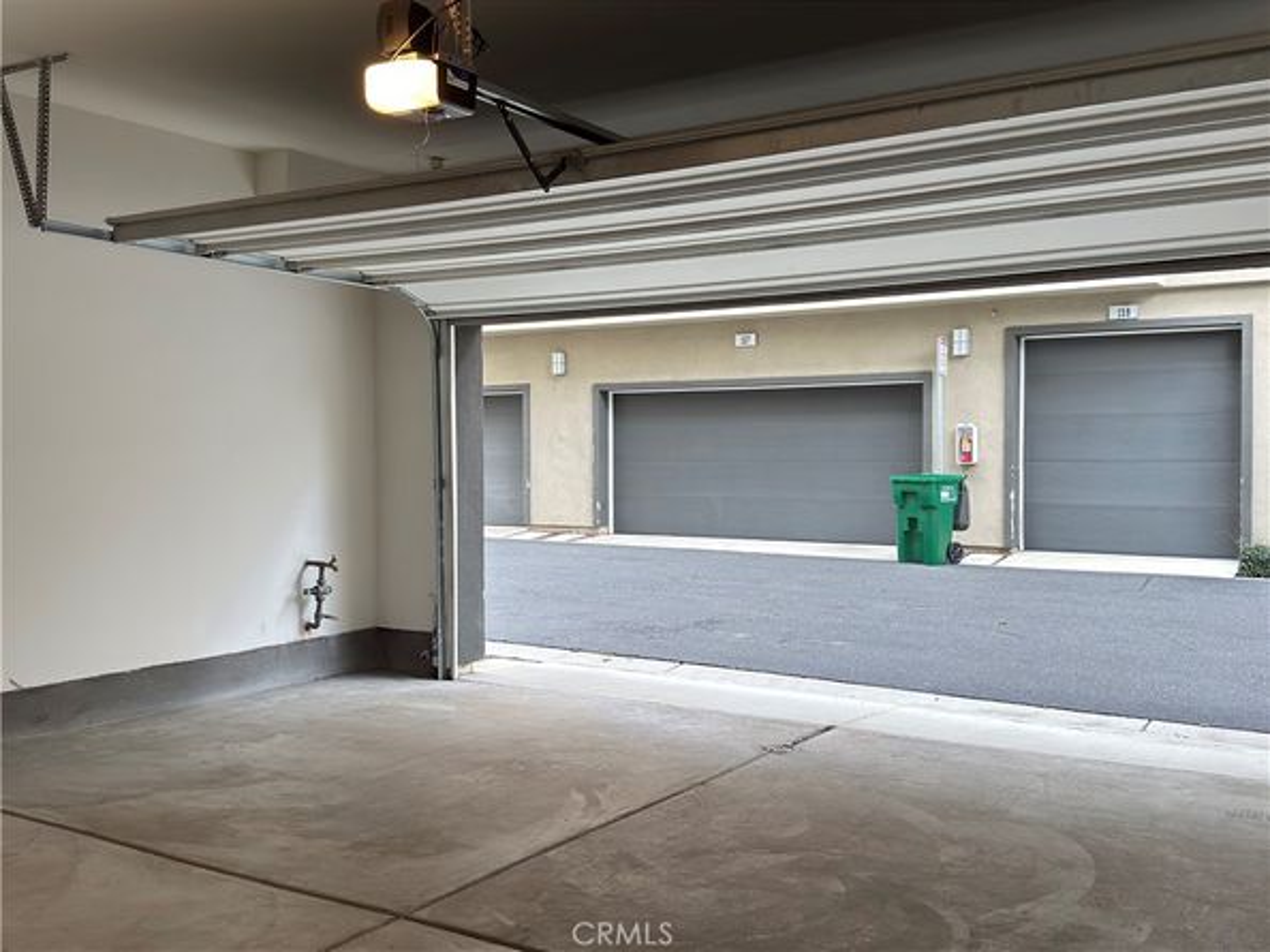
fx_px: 1284
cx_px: 635
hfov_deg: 52.6
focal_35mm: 35
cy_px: 476
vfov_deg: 40.7
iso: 400
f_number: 1.78
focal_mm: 6.76
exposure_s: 1/60
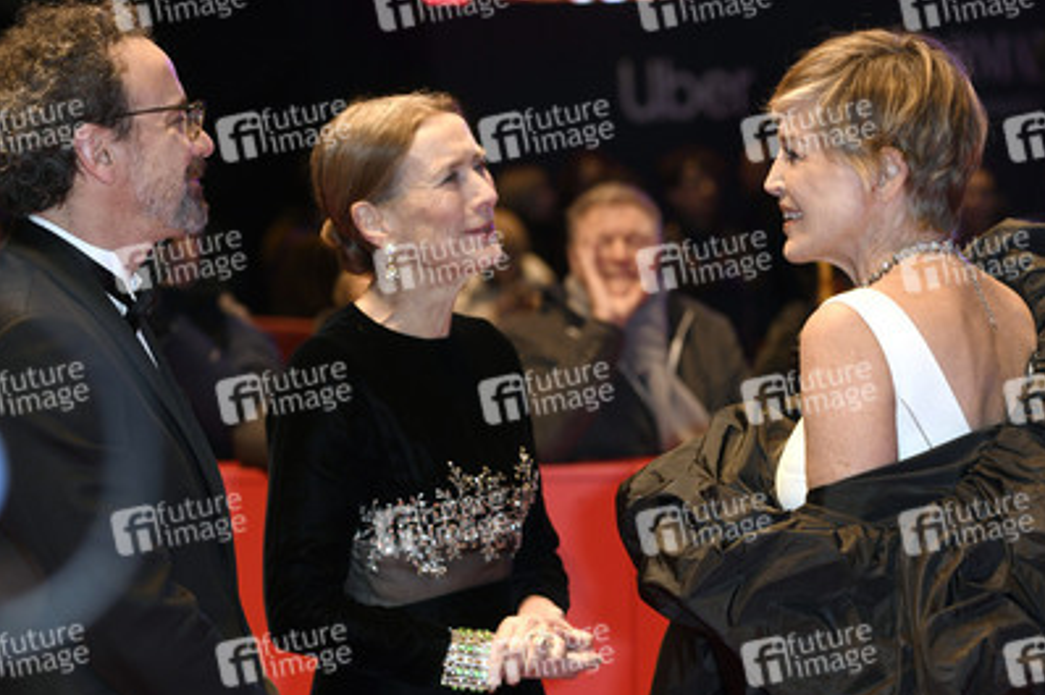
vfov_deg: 11.5
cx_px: 477
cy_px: 328
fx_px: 3453
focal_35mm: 119
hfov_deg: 17.2
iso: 800
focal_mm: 105
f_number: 5
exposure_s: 1/160
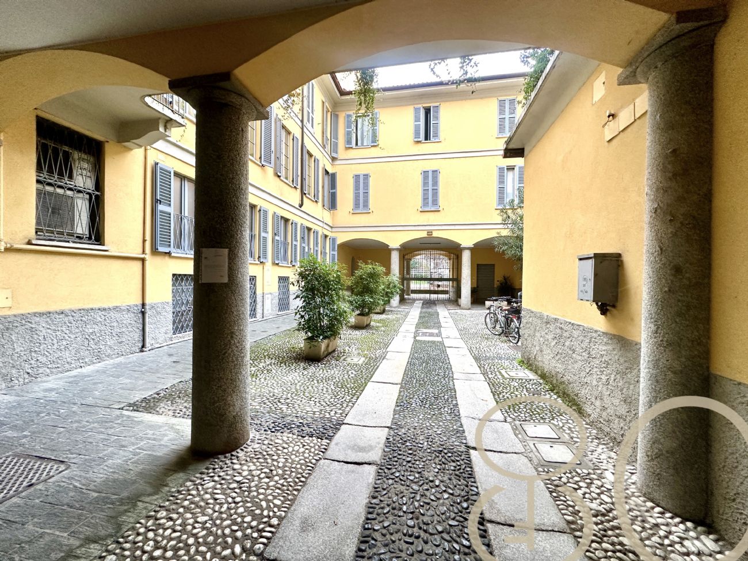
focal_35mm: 14
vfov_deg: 85.7
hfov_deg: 102.1
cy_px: 280
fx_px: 303
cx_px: 374
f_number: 2.2
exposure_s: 1/99
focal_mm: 2.22
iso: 160
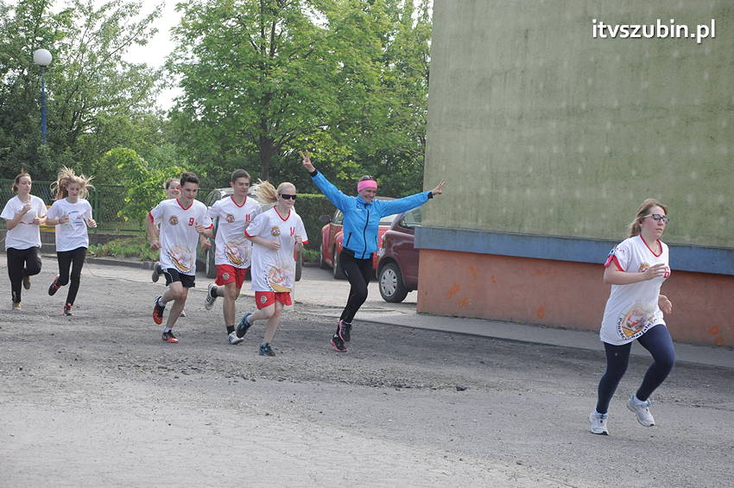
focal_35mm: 105
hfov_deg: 19.5
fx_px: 2139
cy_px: 244
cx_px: 367
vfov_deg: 13.0
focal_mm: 70
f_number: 7.1
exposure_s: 1/800
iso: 800
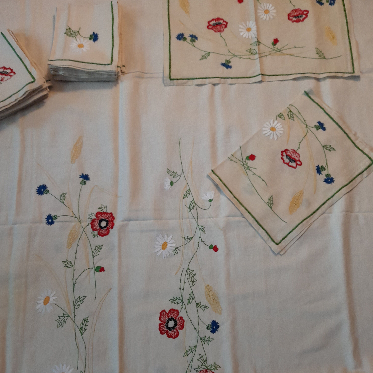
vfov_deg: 53.7
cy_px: 222
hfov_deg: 54.0
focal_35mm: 30
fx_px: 366
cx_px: 189
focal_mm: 4.6
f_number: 2
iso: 250
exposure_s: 1/50
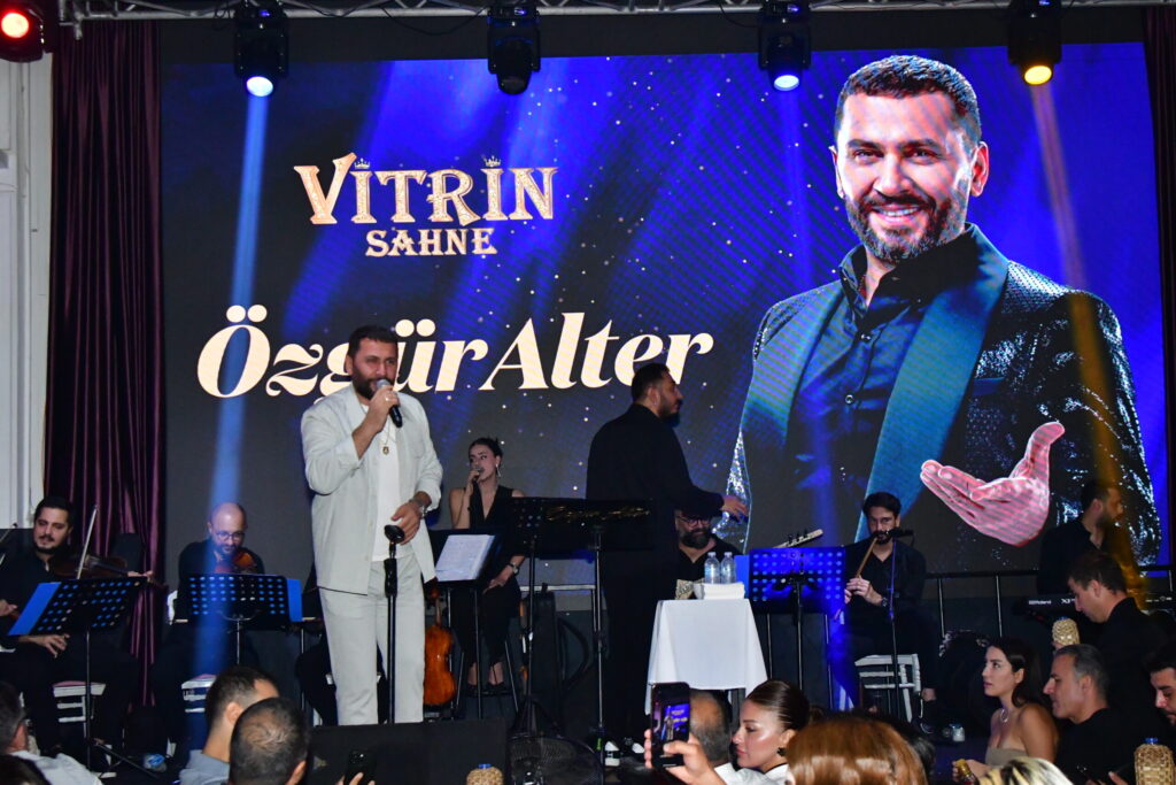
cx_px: 588
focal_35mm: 57
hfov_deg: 35.0
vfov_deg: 23.8
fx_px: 1862
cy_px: 392
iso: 4000
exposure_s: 1/100
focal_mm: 38
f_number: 6.3
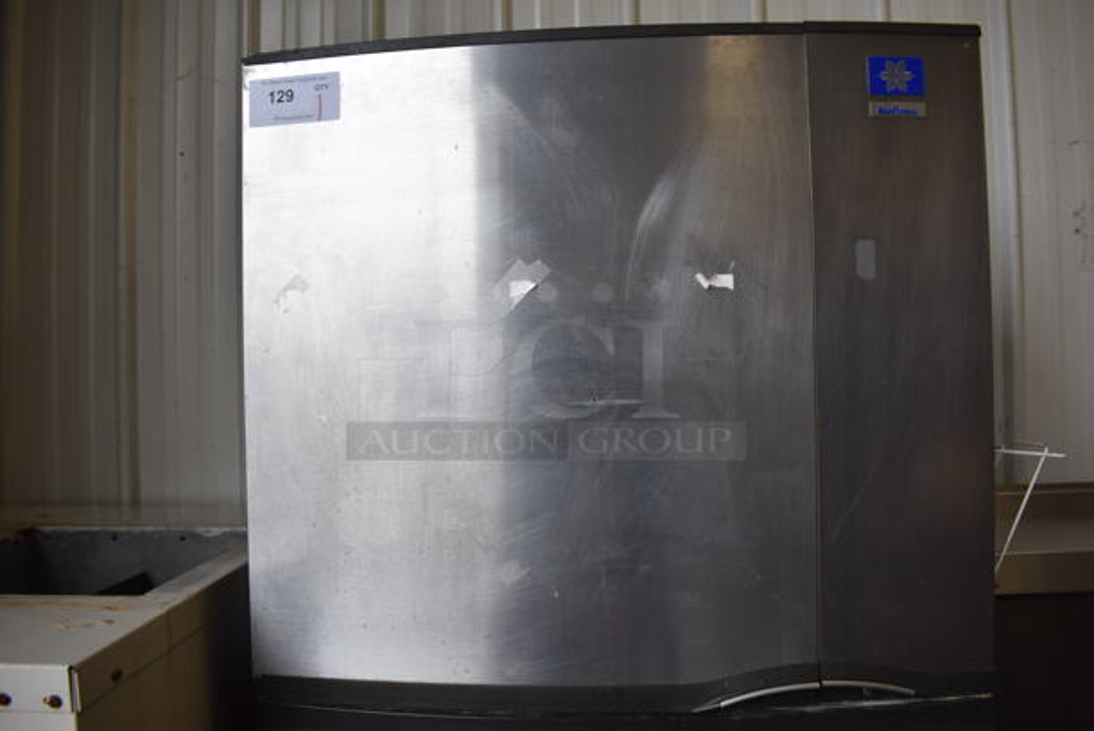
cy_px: 366
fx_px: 821
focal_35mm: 27
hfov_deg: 67.3
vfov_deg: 48.0
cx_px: 547
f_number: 5.6
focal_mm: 18
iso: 250
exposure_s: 1/125
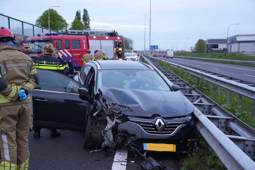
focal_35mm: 50
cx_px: 128
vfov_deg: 27.0
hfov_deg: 39.6
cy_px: 85
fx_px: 354
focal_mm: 50
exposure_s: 1/60
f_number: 4
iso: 320
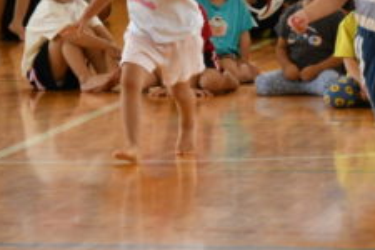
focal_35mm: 554
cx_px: 326
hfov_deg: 3.7
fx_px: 5770
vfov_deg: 2.5
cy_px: 24
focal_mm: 125
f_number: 6
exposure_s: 1/160
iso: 800
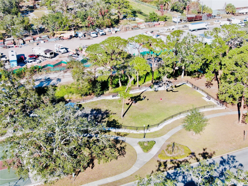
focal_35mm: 48
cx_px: 124
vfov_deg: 30.3
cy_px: 93
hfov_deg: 39.7
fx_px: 344
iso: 100
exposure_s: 1/500
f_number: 3.8
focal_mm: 8.6
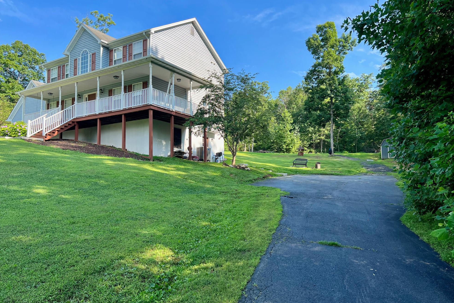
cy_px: 155
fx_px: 353
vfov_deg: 46.4
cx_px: 225
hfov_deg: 65.5
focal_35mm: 28
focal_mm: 5.7
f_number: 1.5
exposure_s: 1/1395
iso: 50
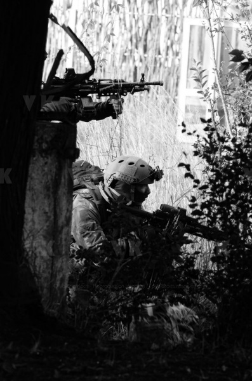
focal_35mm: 300
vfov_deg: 6.9
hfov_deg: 4.6
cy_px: 190
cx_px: 126
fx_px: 3166
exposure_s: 1/250
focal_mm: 200
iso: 1250
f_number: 8
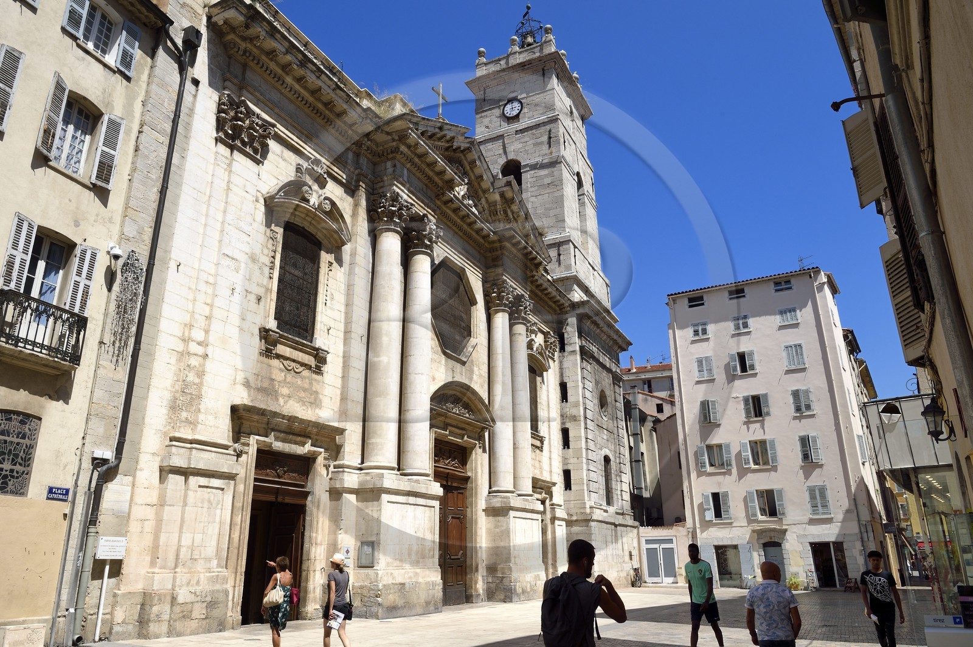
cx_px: 486
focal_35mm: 24
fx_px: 648
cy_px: 324
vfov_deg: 53.1
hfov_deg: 73.8
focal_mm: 24
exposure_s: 1/250
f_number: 14
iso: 200
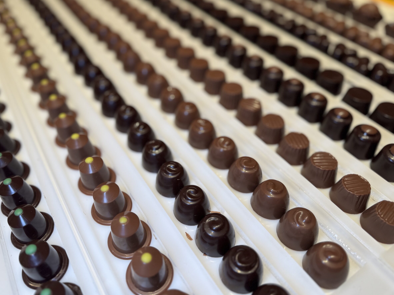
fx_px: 296
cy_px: 143
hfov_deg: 67.3
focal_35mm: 26
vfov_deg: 53.0
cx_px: 189
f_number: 1.78
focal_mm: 6.76
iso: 64
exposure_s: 1/196
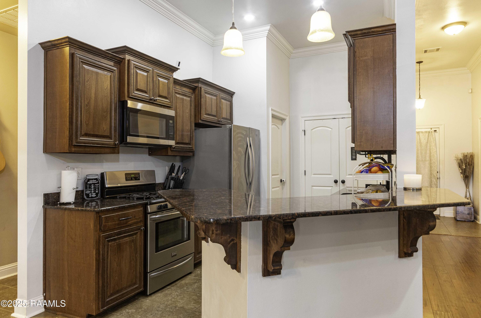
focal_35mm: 24
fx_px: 320
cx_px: 240
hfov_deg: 73.8
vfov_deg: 52.9
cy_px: 159
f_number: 9
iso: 400
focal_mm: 16
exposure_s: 1/5
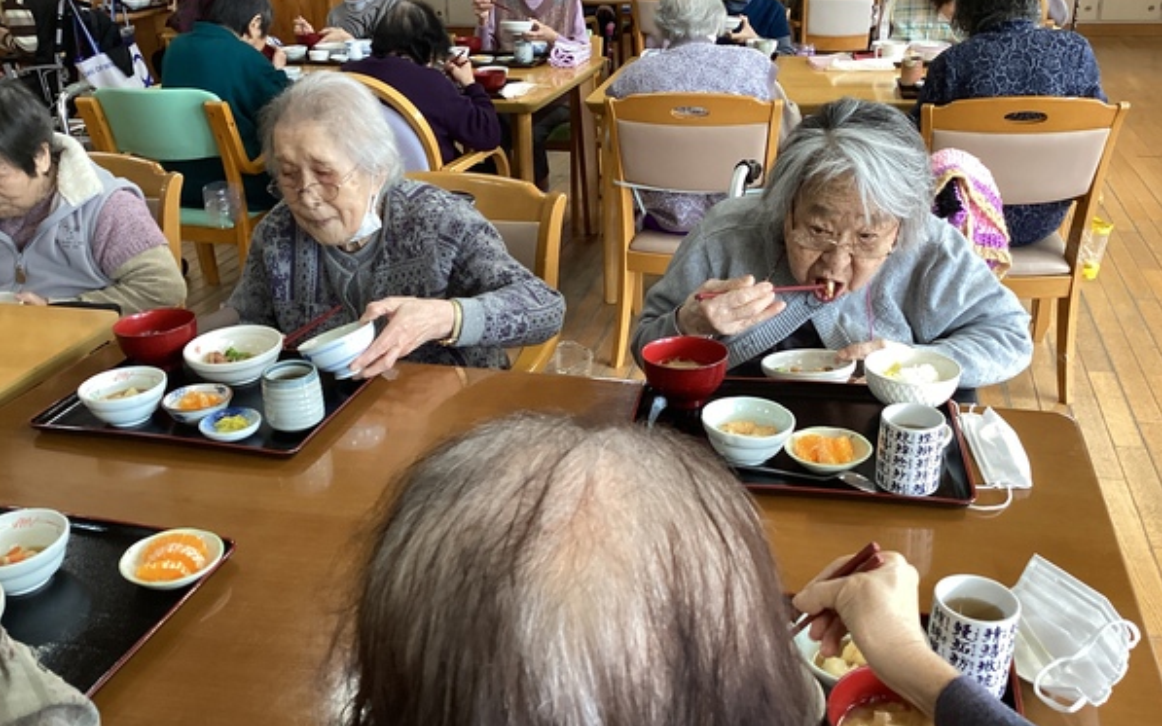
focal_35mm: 33
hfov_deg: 58.1
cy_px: 370
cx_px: 582
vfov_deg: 38.3
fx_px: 1045
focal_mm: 3.3
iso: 160
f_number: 2.4
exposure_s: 1/50
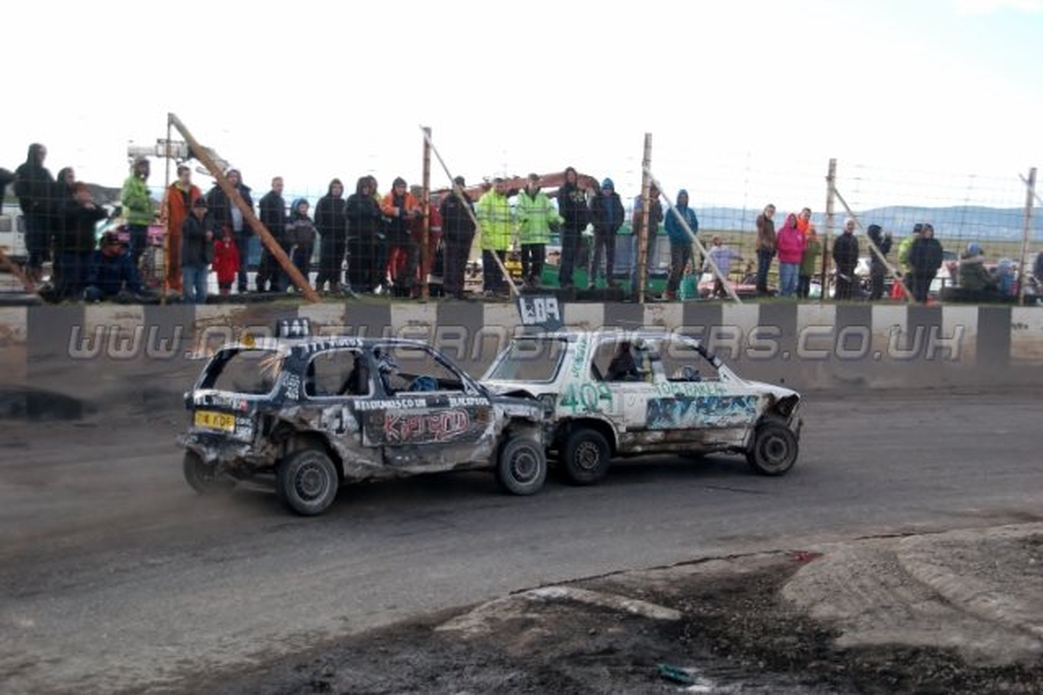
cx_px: 522
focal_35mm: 60
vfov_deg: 22.6
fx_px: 1737
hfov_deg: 33.4
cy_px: 348
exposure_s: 1/500
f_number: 4.8
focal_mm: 40
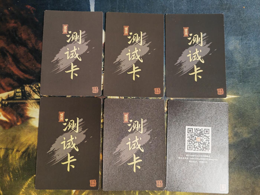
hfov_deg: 65.3
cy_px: 98
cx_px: 130
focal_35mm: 27
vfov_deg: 51.4
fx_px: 203
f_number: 1.8
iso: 400
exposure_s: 1/100
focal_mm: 5.53
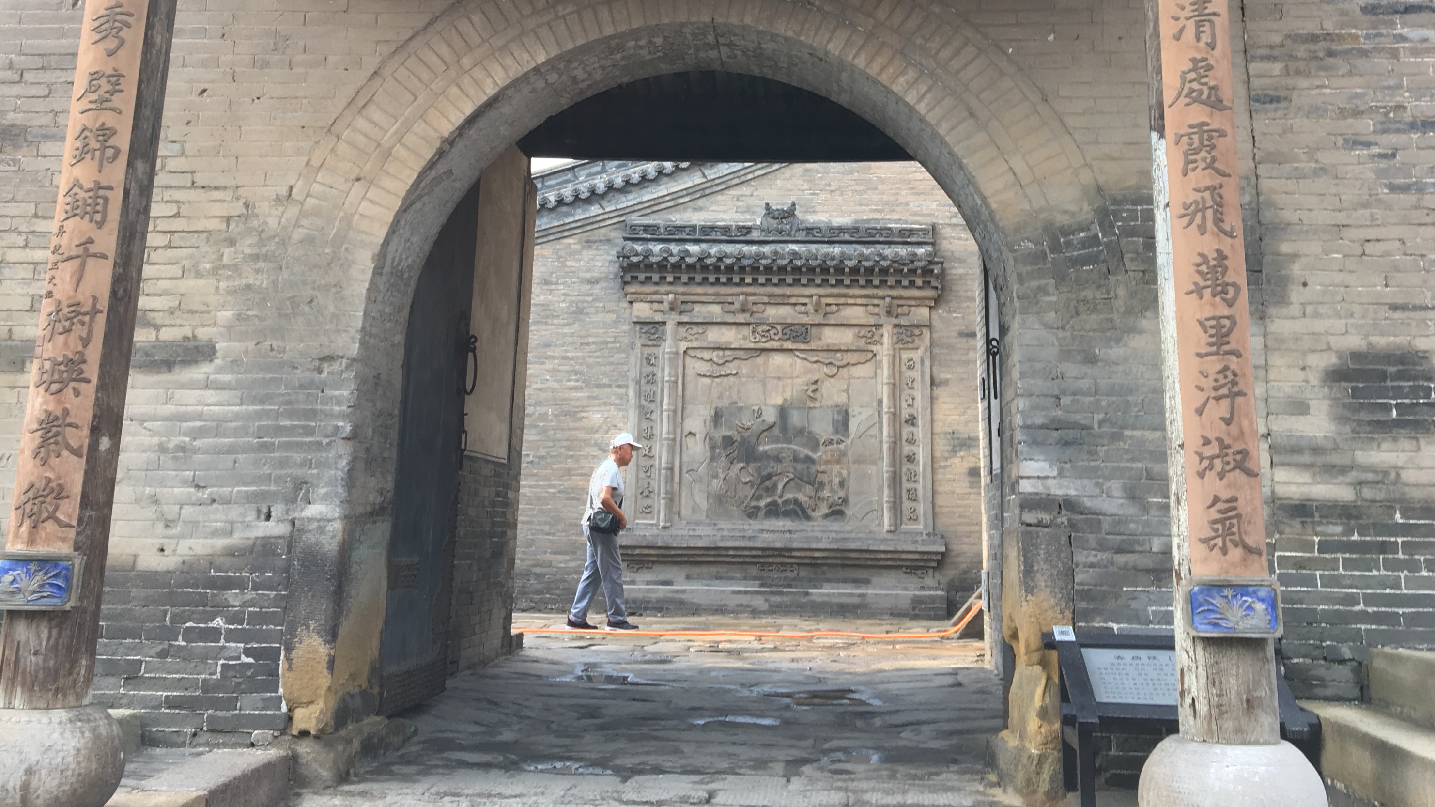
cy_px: 68
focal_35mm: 43
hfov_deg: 47.4
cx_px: 730
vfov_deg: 26.7
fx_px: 1636
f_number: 2.2
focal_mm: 4.15
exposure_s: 1/118
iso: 25
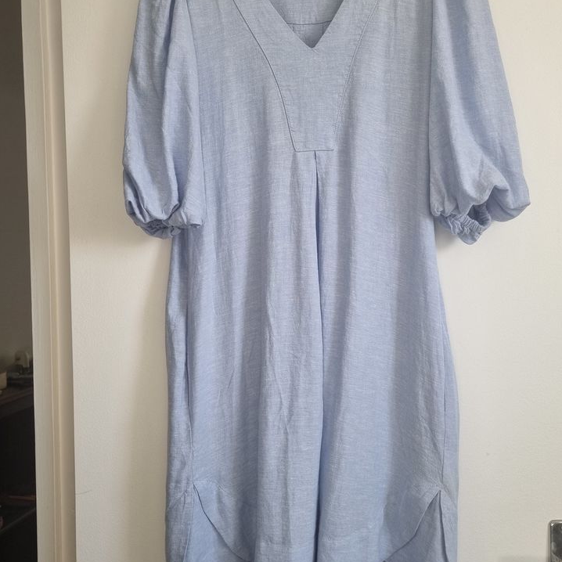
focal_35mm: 32
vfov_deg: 51.1
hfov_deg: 51.1
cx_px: 293
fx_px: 588
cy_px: 275
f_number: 1.8
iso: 64
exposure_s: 1/100
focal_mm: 5.4
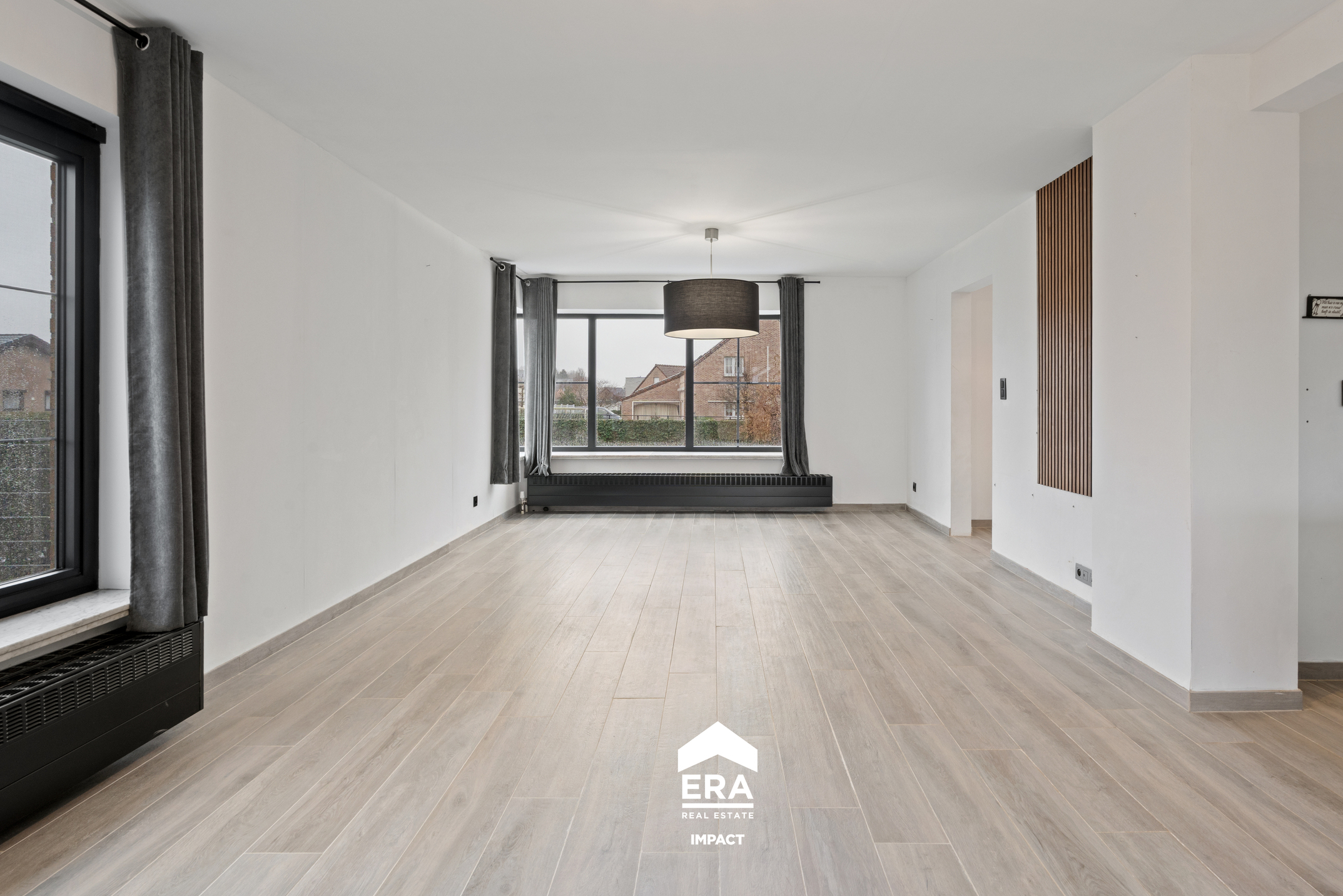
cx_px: 718
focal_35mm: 20
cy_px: 405
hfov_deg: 85.1
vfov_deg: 63.0
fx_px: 730
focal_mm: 17.5
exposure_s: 1.6
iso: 320
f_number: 11
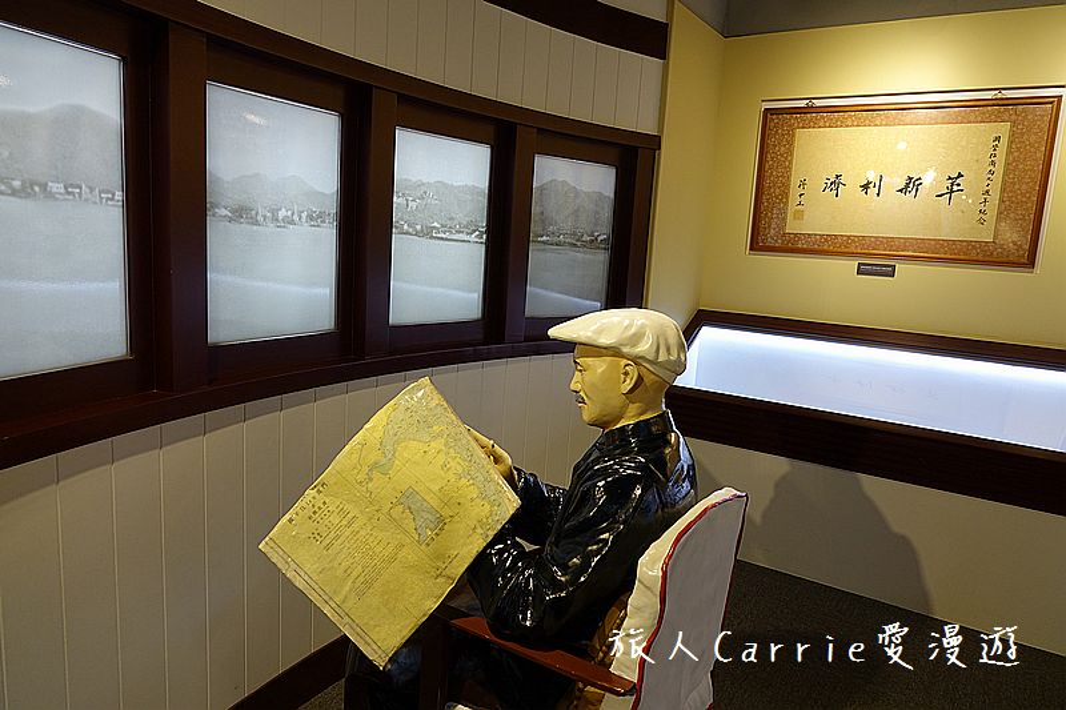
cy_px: 355
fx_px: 710
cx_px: 533
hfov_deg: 73.8
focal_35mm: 24
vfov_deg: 53.1
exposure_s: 1/30
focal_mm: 8.8
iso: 250
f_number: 2.8
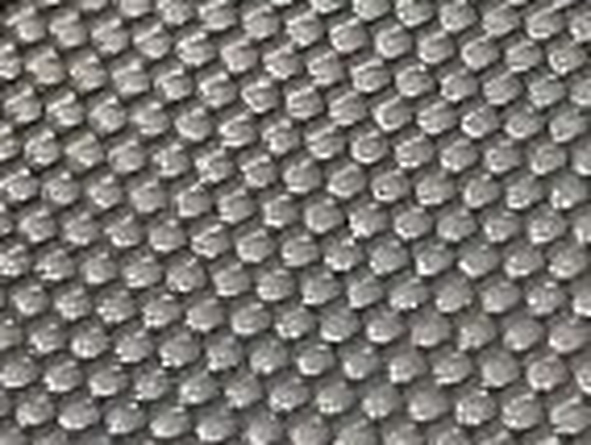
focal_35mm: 225
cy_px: -620
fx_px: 3848
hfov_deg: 8.6
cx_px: 824
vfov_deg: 6.3
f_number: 4
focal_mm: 7.34
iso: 1250
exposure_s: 1/40
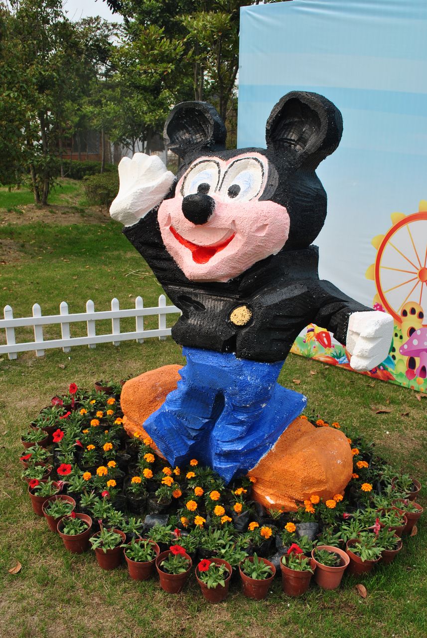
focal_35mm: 33
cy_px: 319
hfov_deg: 40.1
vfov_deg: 57.2
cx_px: 214
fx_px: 585
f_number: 10
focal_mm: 22
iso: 200
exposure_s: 1/200
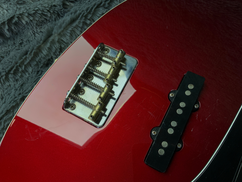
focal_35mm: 29
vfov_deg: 48.2
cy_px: 91
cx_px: 121
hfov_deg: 61.7
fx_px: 203
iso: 20
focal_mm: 3
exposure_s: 1/120
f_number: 1.8
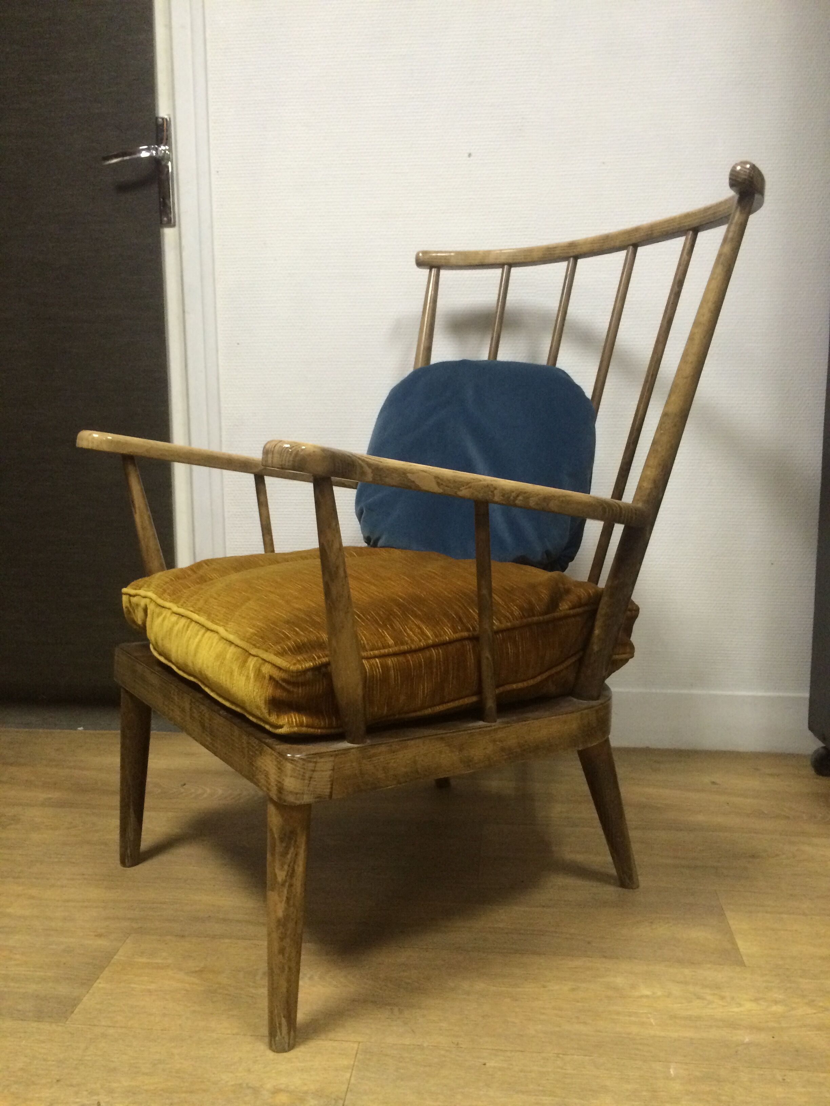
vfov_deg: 61.7
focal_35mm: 29
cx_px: 415
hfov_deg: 48.2
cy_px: 553
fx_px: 927
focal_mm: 4.15
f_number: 2.2
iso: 250
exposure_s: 1/20
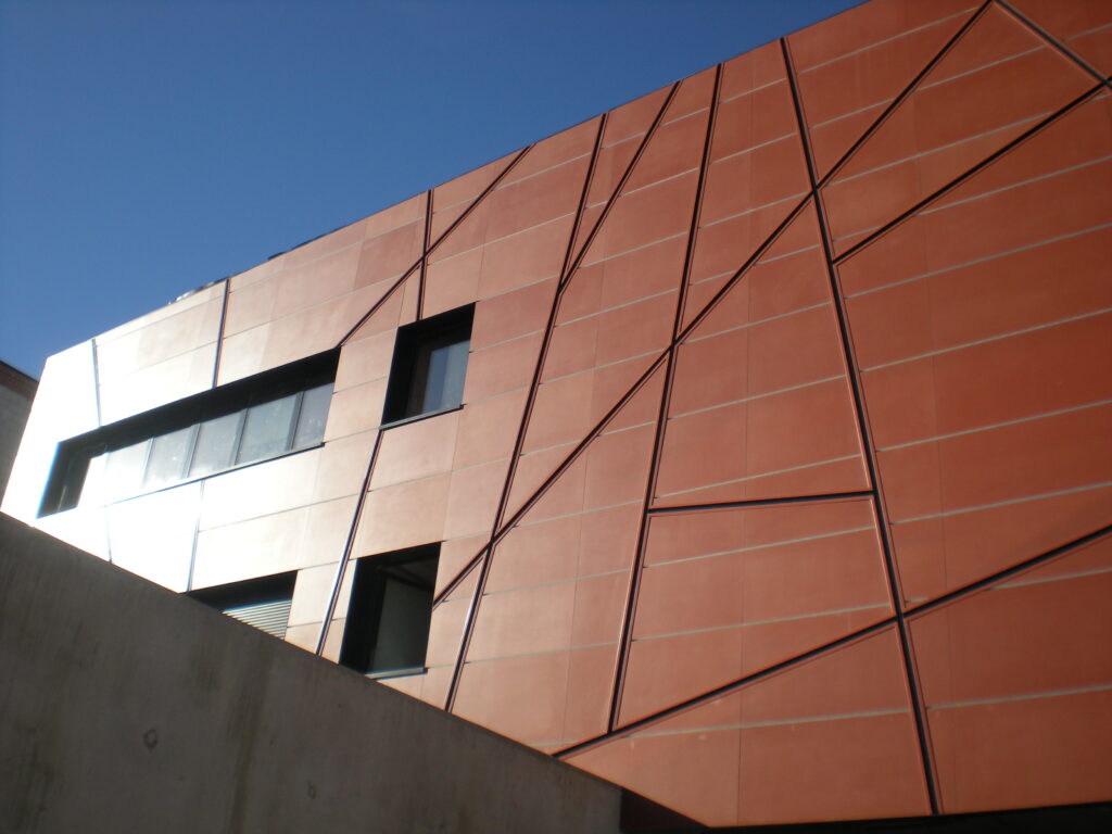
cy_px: 417
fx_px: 1221
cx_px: 556
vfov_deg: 37.7
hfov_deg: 49.0
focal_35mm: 38
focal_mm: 6.3
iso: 64
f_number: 4.6
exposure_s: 1/570
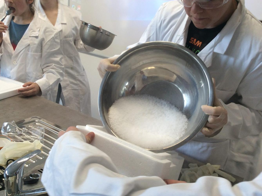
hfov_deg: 56.9
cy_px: 98
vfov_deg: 44.0
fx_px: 242
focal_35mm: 32
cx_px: 131
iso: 40
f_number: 2.4
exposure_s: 1/50
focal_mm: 3.3
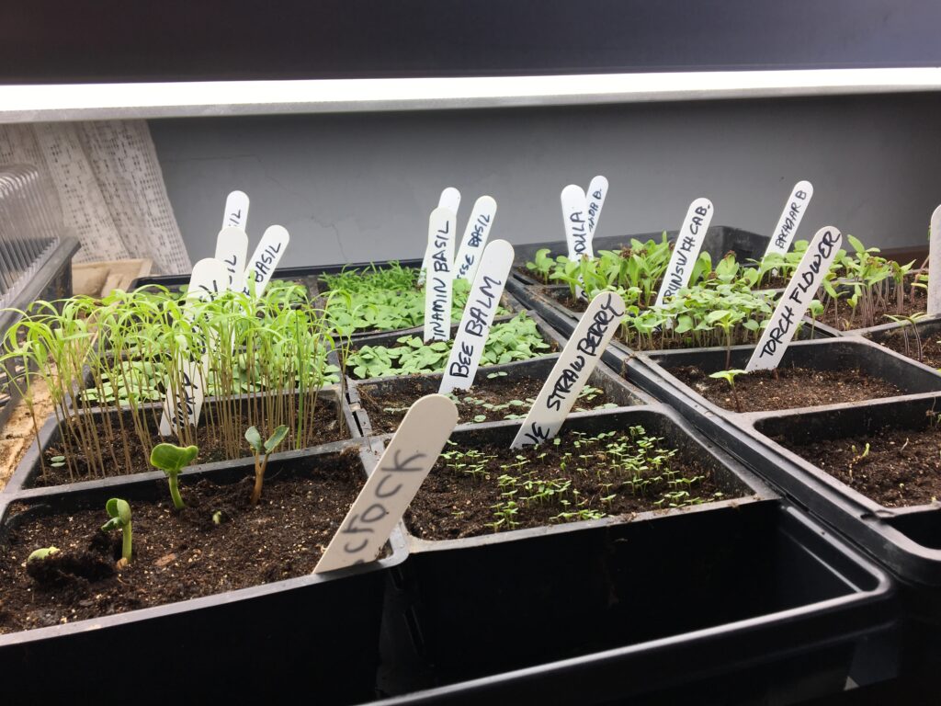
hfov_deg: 61.7
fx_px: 788
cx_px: 470
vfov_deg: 48.2
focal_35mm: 29
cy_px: 353
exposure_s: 1/160
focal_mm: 4.15
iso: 25
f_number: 2.2
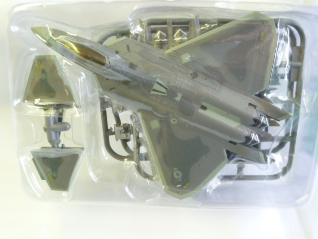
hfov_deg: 56.8
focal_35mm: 32
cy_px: 120
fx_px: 294
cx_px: 159
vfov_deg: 44.2
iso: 200
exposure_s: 1/30
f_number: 3
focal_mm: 5.7
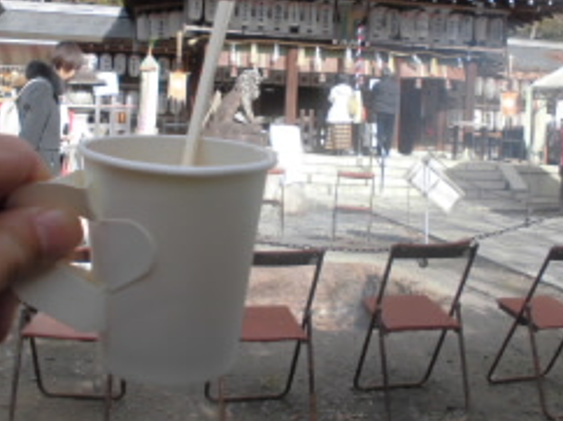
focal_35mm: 43
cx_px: 261
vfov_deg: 33.1
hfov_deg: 43.9
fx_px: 699
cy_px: 128
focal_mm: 4.6
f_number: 3.5
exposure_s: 1/320
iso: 100
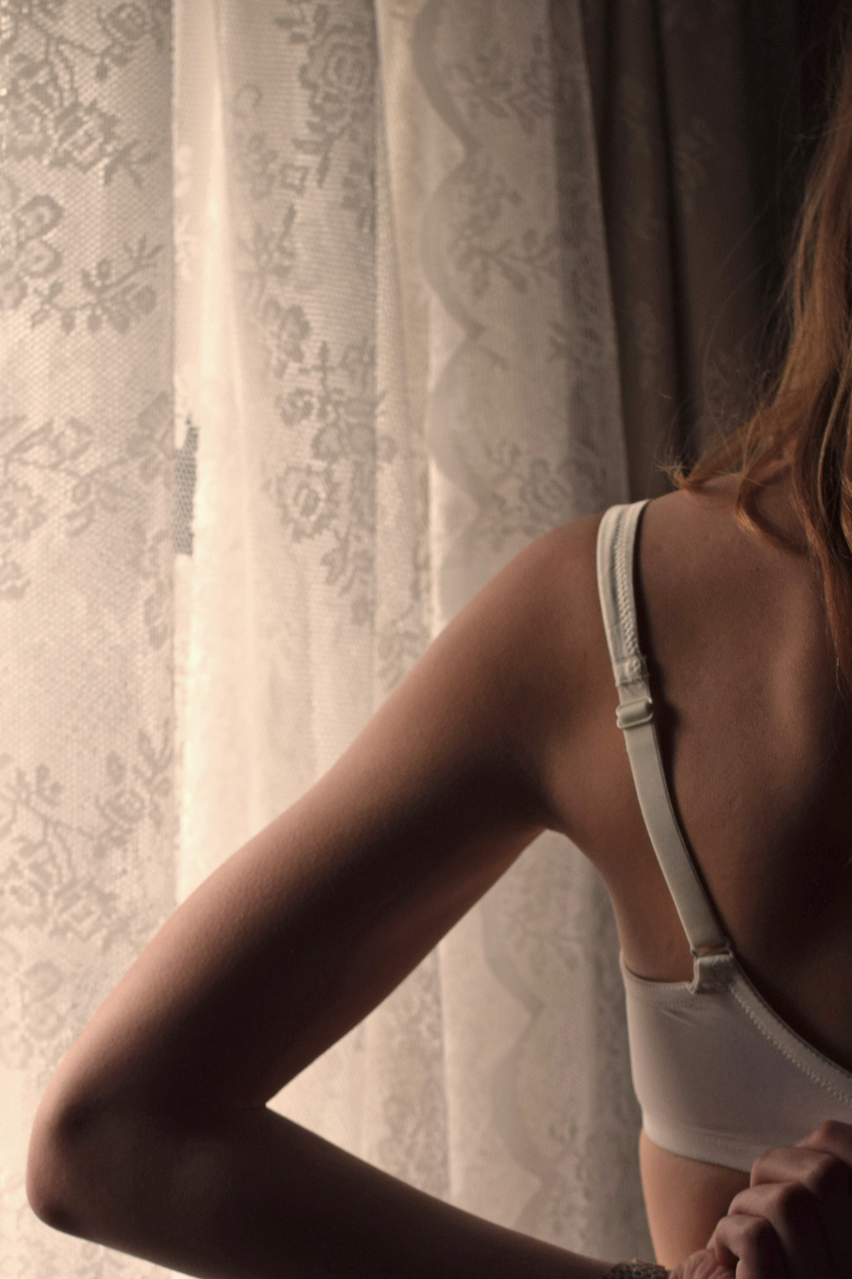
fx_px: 3692
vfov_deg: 19.4
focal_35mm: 104
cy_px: 1054
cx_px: 494
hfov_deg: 13.2
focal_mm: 35
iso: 200
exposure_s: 1/60
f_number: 3.2
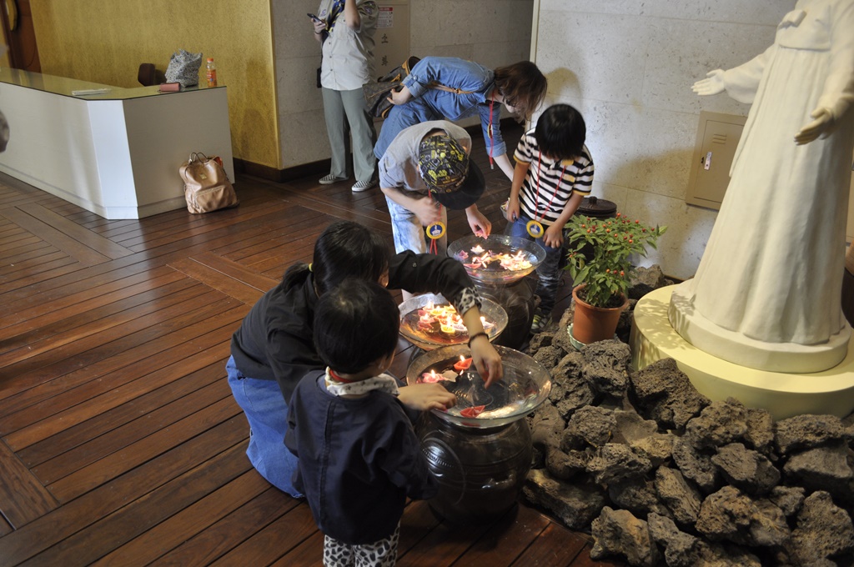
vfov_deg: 47.8
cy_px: 284
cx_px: 427
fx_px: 640
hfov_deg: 67.4
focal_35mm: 27
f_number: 3.5
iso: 400
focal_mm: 18
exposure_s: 1/30
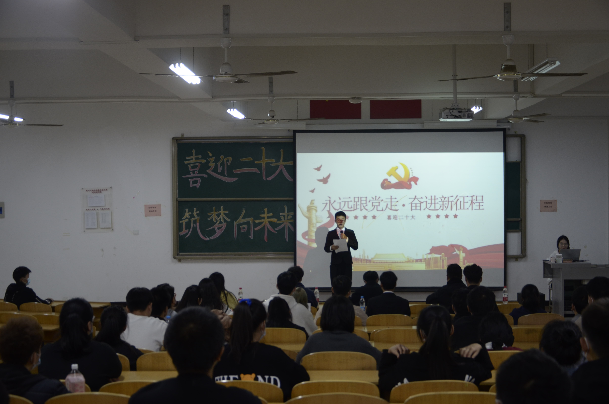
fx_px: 886
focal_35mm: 52
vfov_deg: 25.6
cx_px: 304
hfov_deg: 37.9
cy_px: 202
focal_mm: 35
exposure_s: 1/25
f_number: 4.5
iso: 400
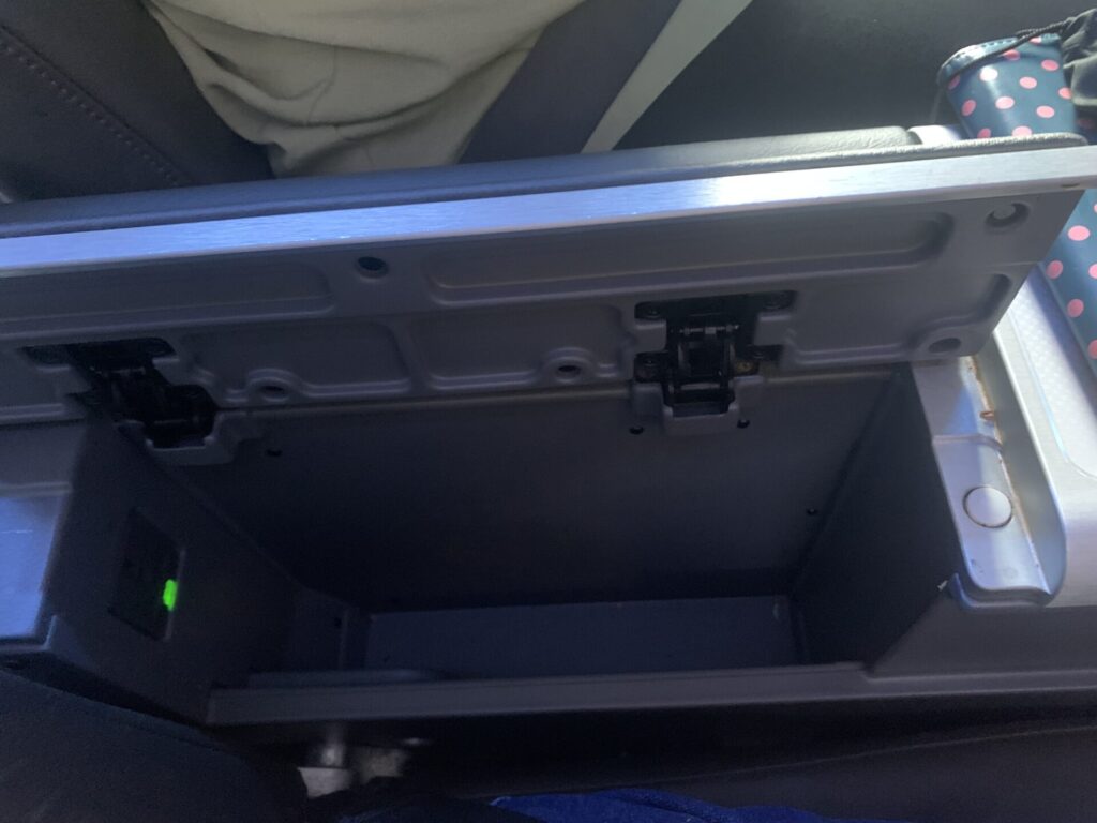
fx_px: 824
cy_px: 412
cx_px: 548
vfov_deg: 53.1
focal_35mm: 26
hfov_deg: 67.3
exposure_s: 1/22
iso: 640
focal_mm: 4.25
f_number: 1.8
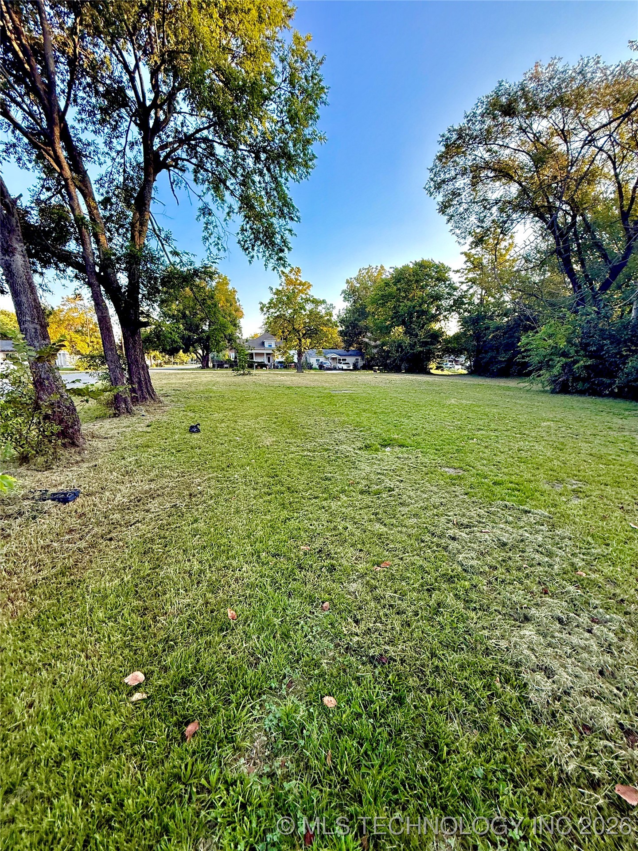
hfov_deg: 85.7
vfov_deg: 102.1
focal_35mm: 14
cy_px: 426
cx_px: 319
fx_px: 344
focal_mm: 2.22
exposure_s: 1/211
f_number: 2.2
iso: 64
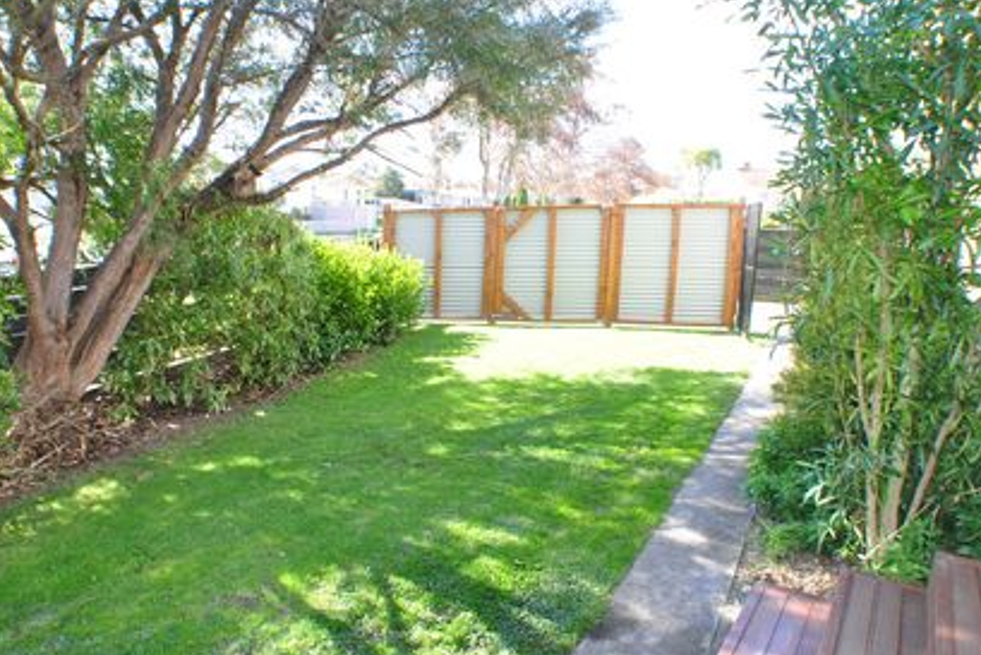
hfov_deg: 60.2
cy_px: 325
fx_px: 845
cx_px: 468
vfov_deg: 42.4
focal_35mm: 31
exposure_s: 1/200
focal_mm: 18
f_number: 6.3
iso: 1000
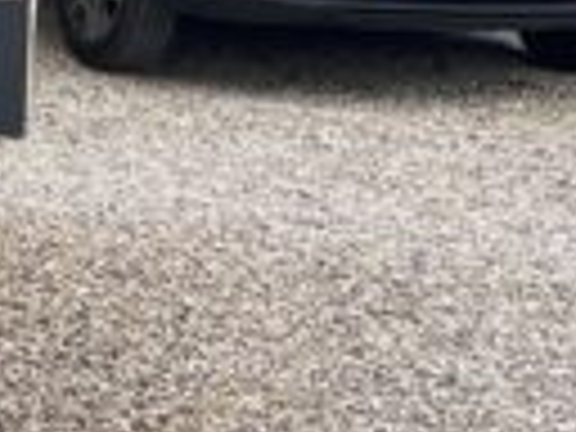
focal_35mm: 162
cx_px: -1152
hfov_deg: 9.5
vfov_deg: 9.1
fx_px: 2696
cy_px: -9
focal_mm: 4.2
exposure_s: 1/360
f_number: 1.6
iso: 32
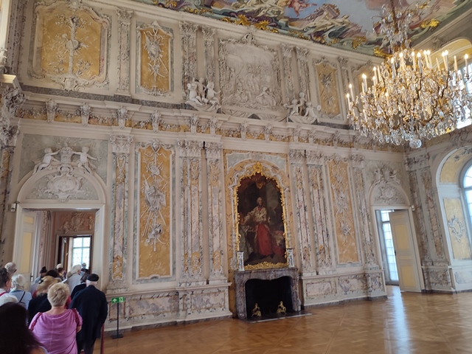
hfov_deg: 71.6
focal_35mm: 24
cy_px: 177
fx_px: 327
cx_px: 236
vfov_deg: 56.8
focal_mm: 5.89
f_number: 1.89
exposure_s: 1/33
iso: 113
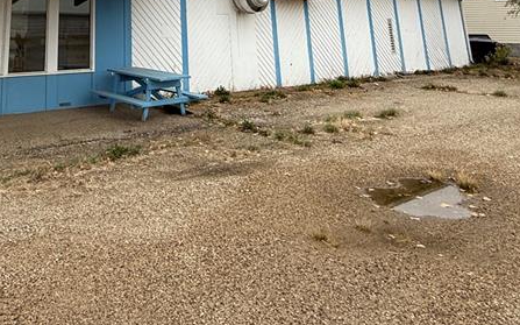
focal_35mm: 34
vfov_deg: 30.0
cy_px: -92
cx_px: 124
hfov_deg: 53.9
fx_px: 482
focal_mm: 2.22
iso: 64
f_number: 2.2
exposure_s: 1/186
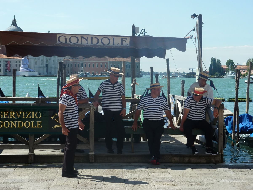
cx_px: 126
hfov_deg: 21.8
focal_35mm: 90
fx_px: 658
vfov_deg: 16.4
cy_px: 95
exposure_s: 1/500
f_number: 4.3
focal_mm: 14.7
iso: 80
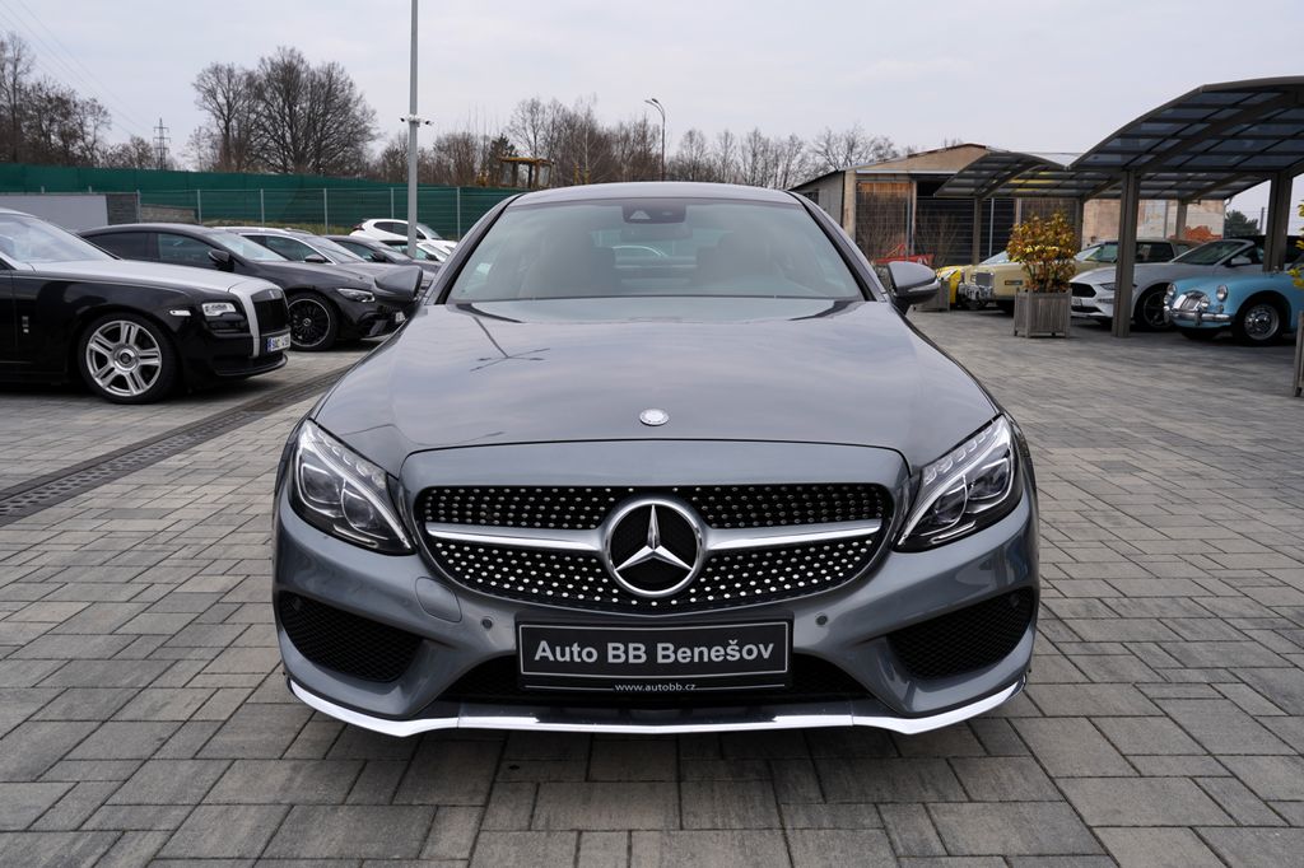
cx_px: 652
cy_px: 434
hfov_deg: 63.7
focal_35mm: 29
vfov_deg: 44.9
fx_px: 1050
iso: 100
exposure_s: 1/160
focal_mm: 29
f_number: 6.3
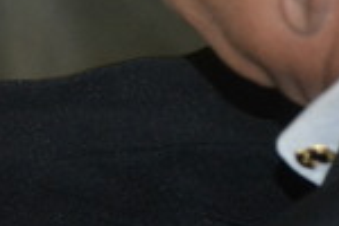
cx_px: -205
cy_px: 79
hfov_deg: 6.6
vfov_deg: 4.5
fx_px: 2891
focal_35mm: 307
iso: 3200
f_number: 5
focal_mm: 62
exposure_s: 1/60
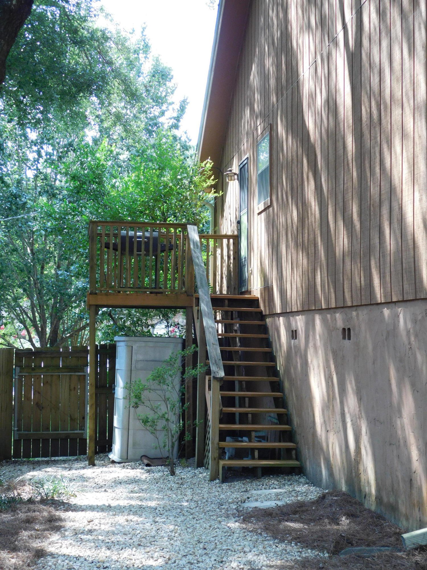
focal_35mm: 59
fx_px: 970
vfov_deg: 32.7
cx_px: 214
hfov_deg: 24.8
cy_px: 285
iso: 125
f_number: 4
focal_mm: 10.4
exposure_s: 1/100
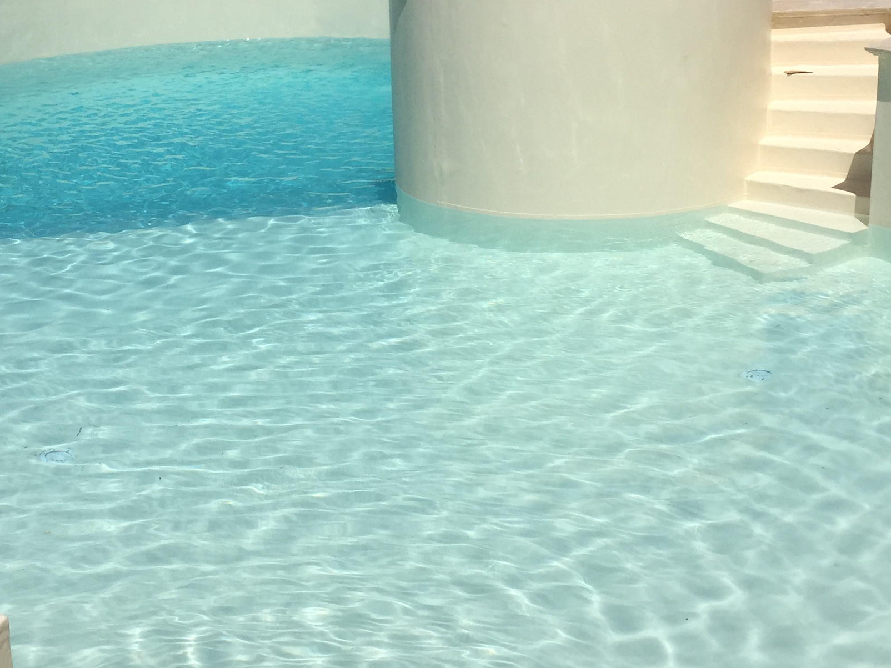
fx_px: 1519
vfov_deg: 24.6
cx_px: 384
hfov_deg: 32.7
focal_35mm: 59
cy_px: 200
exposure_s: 1/6623
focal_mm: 4.15
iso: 32
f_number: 2.2
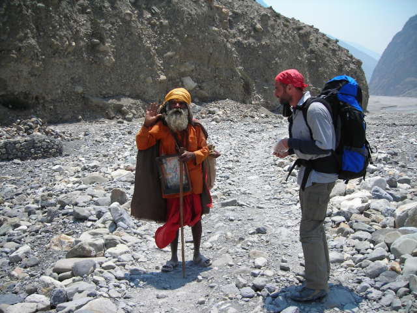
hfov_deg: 49.0
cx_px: 208
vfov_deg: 37.7
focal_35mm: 38
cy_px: 156
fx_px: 458
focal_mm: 6.3
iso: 50
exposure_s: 1/153
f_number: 6.4
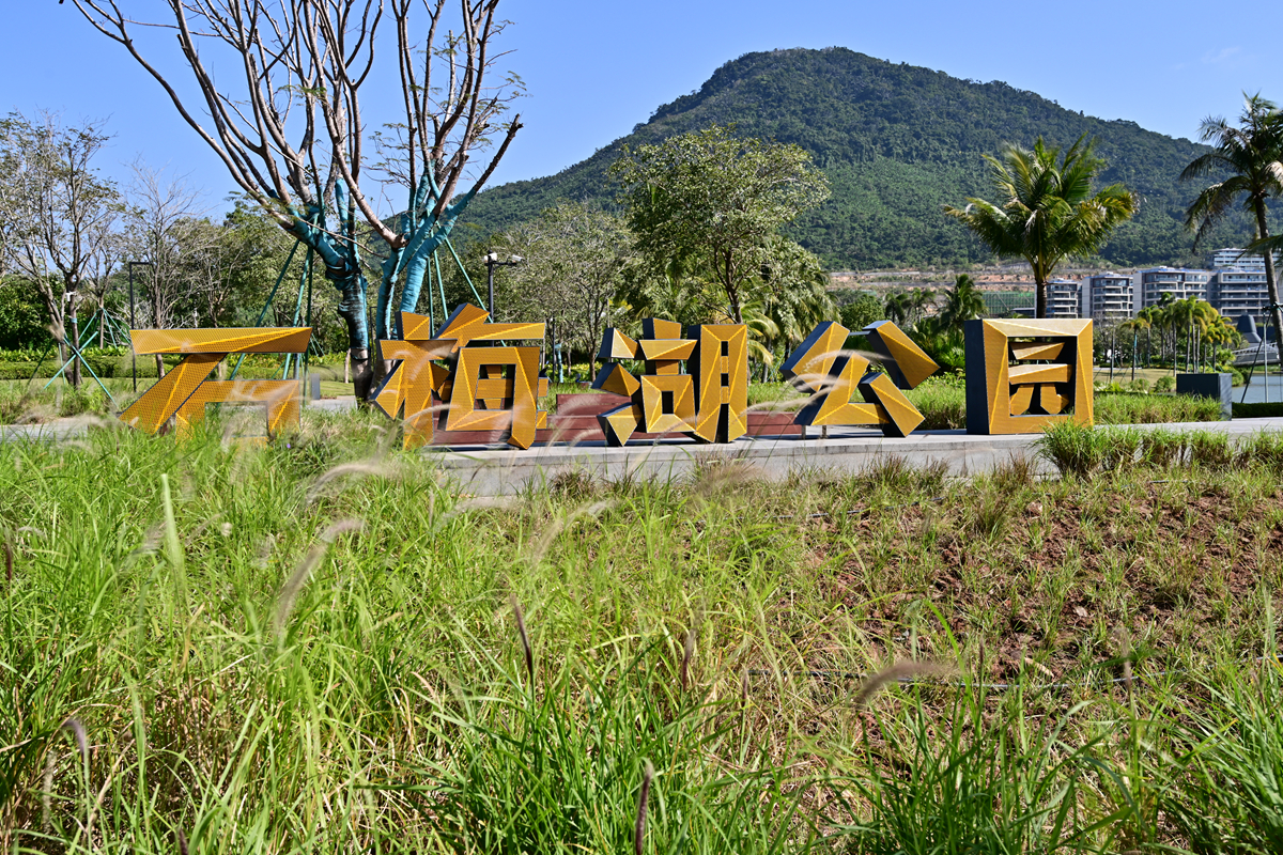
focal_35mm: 32
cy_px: 428
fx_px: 1158
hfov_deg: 58.0
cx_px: 642
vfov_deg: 40.5
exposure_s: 1/2
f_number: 10
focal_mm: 32.5
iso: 64
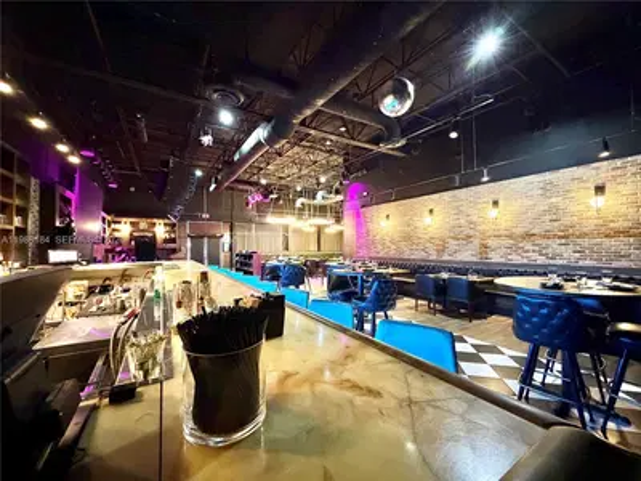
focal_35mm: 14
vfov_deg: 85.7
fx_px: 259
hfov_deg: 102.1
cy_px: 240
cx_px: 320
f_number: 2.2
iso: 1250
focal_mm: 2.22
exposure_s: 1/30
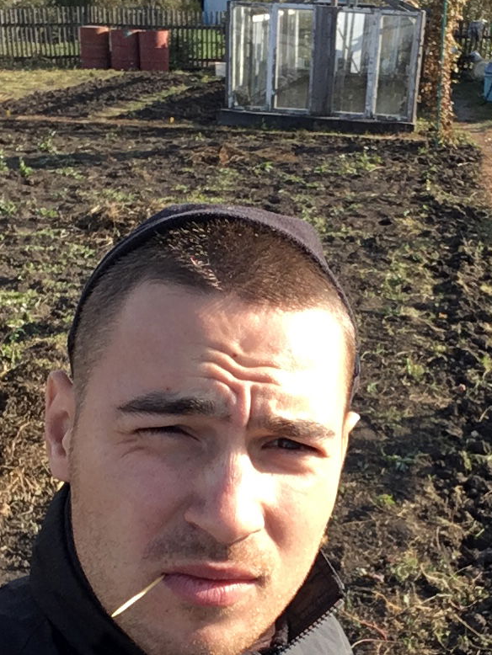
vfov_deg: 37.4
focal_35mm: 51
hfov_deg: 28.4
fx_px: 966
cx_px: 336
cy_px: 373
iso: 50
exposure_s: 1/644
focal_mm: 2.15
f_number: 2.4
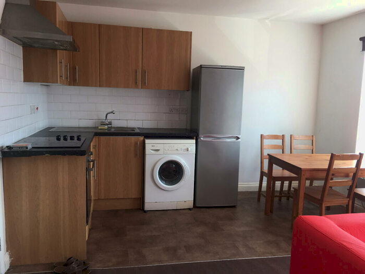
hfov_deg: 61.7
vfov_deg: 48.2
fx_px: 306
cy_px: 137
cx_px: 182
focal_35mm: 29
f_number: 2.2
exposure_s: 1/50
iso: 25
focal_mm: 4.15
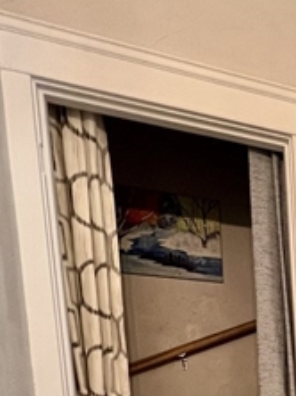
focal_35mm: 45
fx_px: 514
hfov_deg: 23.5
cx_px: 476
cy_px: 480
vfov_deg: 33.8
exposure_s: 1/60
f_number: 1.8
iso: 160
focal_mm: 1.57
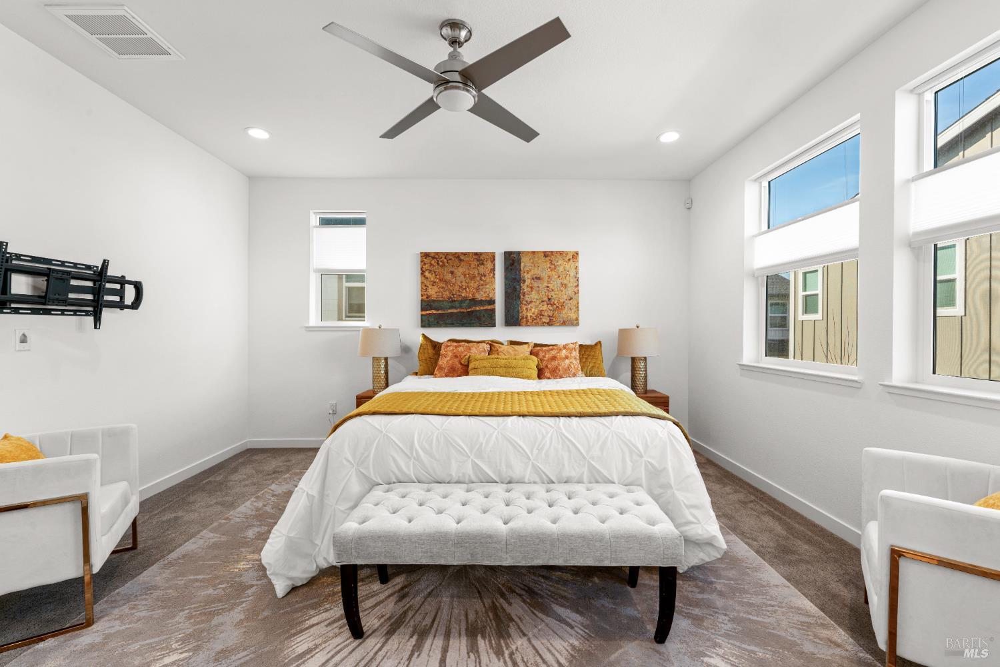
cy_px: 334
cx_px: 500
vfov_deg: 81.2
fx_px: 389
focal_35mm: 14
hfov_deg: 104.3
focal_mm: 14
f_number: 10
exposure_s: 1/3
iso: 100
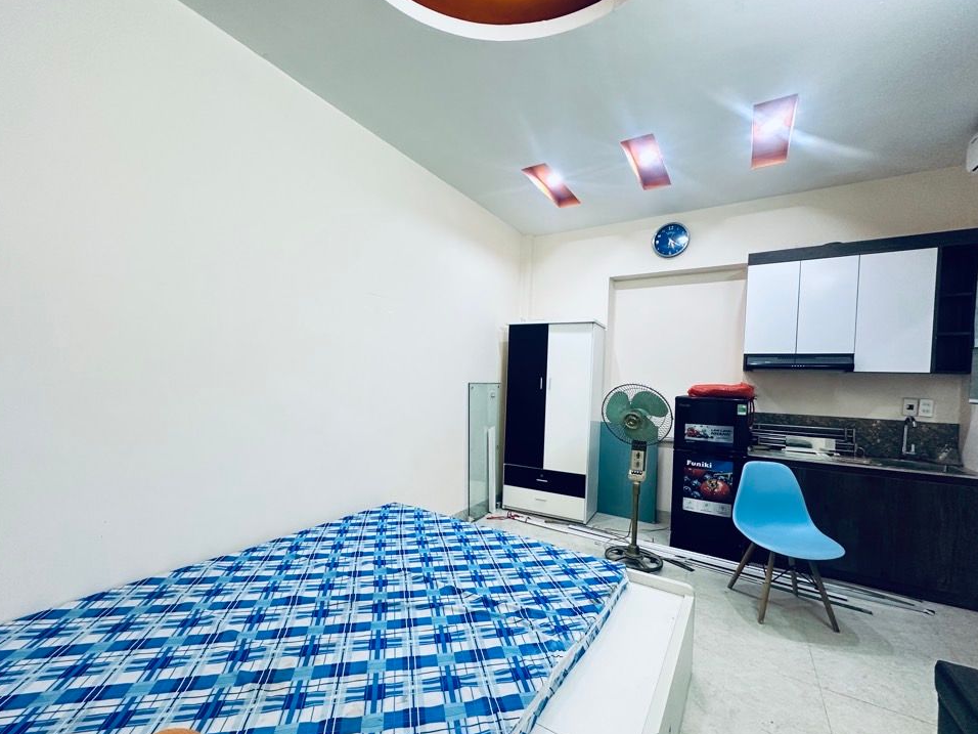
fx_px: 424
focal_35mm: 15
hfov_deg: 98.2
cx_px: 479
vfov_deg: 81.7
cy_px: 388
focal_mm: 2.22
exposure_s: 1/100
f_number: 2.2
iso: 200
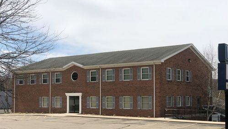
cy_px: 84
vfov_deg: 21.0
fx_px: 345
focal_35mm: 57
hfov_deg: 36.6
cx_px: 114
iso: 16
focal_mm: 6
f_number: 2.4
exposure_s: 1/1946
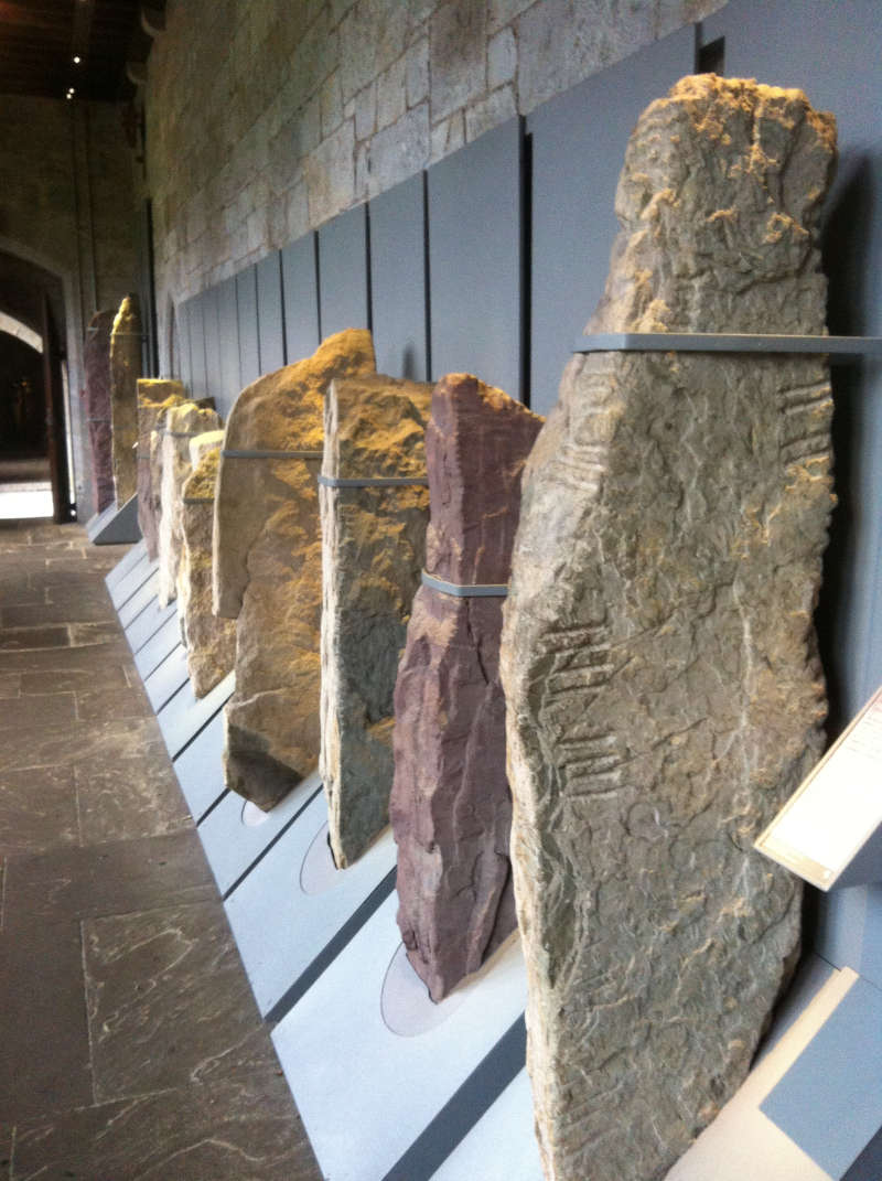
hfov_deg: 40.6
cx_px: 441
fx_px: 1192
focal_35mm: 35
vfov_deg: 52.7
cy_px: 590
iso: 200
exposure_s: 1/15
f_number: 2.8
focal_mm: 3.85
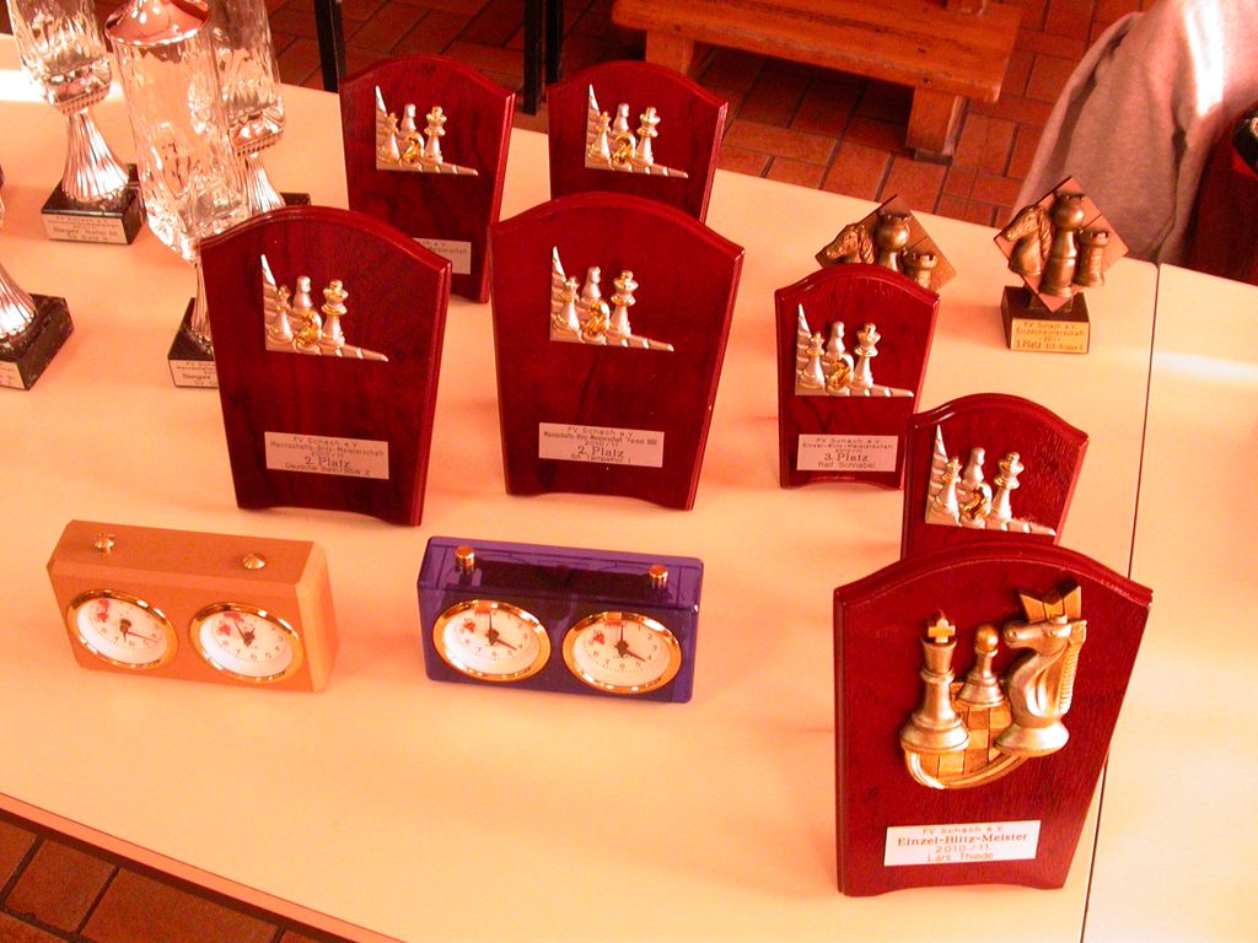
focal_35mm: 38
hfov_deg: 49.0
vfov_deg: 37.7
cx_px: 629
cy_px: 472
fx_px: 1381
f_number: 3.3
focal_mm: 7.85
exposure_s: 1/70.3
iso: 400
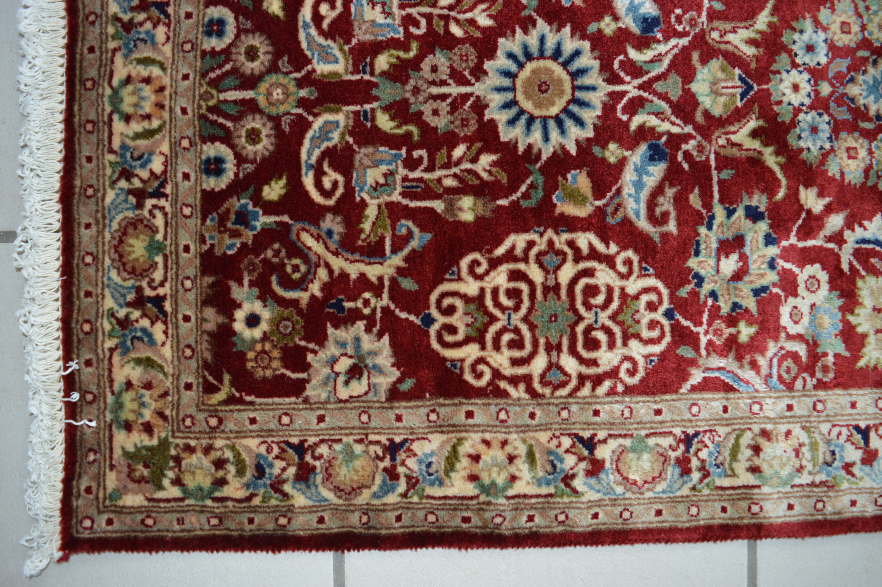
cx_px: 441
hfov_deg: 67.4
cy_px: 294
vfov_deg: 47.8
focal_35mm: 27
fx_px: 661
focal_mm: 18
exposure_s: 1/60
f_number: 4
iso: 400
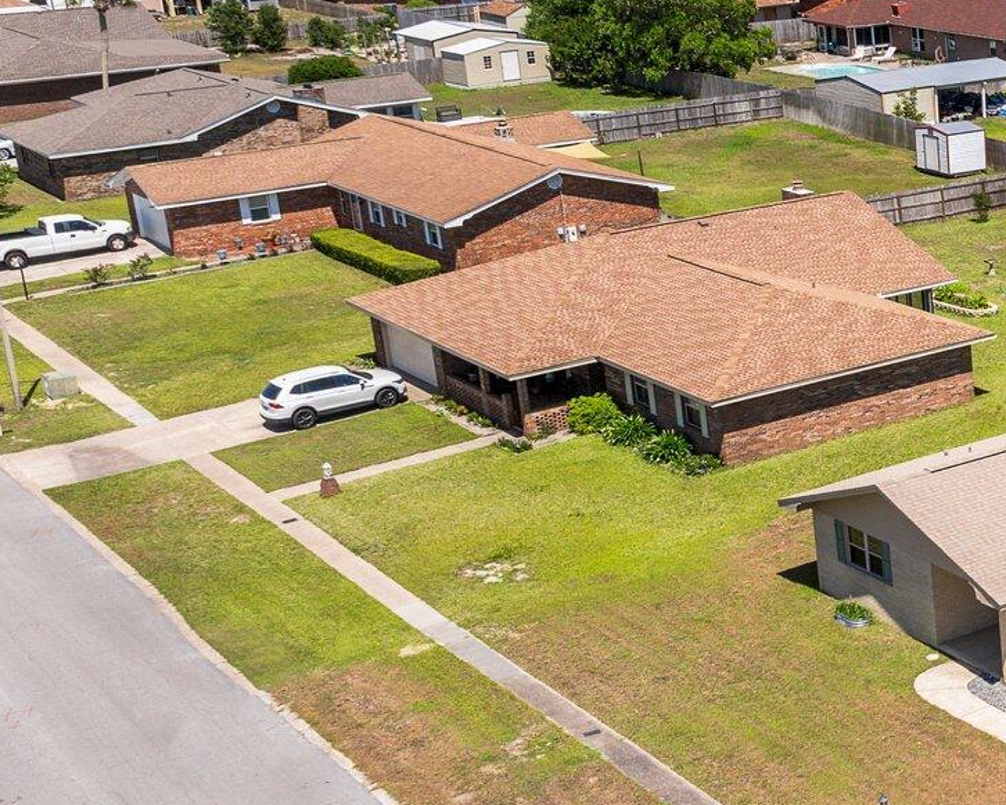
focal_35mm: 66
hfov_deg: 24.3
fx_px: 1965
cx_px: 1384
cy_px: 430
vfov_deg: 23.1
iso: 100
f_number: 5
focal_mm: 12.29
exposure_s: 1/1000
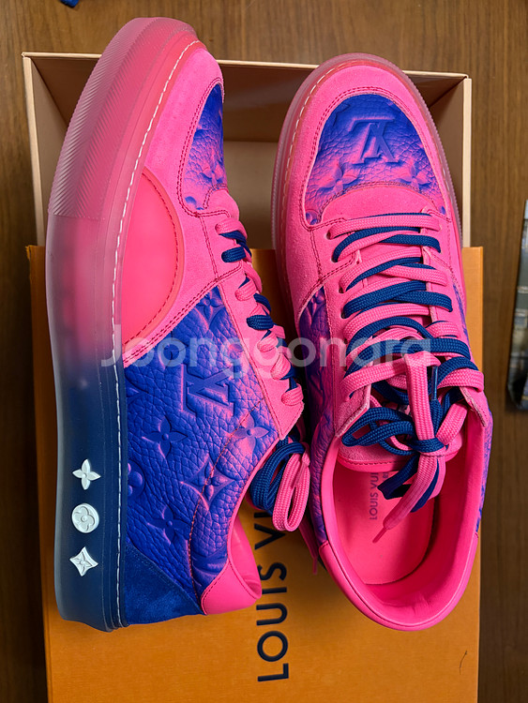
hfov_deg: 53.1
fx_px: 528
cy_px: 352
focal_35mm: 26
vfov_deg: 67.3
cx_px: 264
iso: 250
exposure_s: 1/60
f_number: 1.6
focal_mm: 5.96
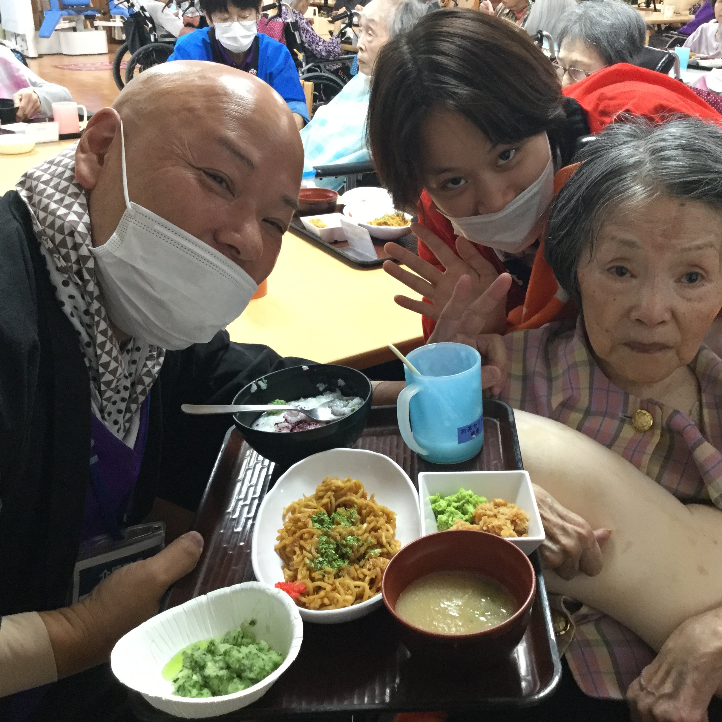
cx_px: 389
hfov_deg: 44.9
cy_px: 364
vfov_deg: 44.9
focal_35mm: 37
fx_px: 873
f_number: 2.4
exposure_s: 1/30
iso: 125
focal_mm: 3.3
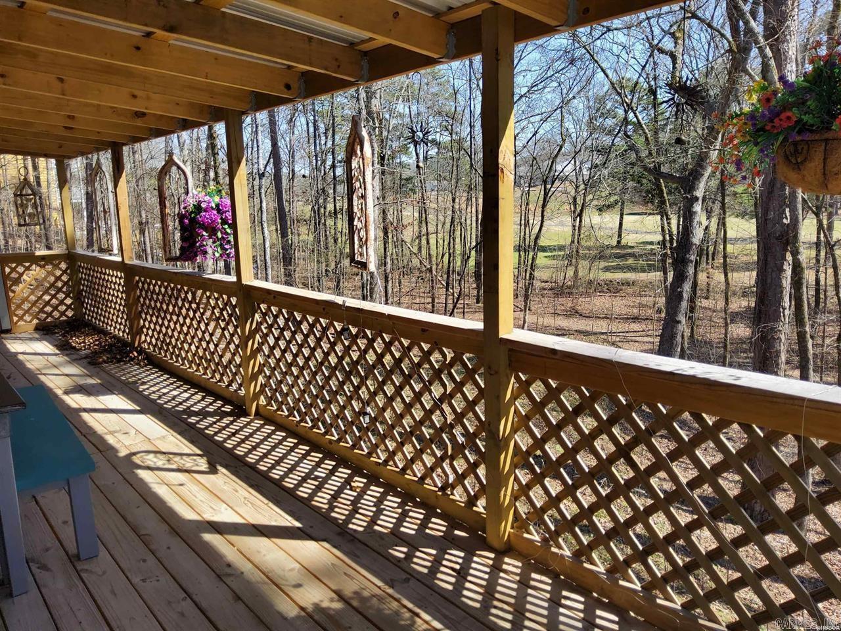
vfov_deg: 53.1
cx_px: 420
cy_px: 316
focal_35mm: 26
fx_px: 632
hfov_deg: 67.3
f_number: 2
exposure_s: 1/518
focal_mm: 3.08
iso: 50
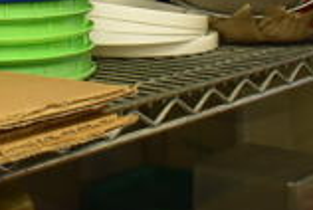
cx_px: -113
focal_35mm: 104
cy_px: -164
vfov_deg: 12.2
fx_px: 906
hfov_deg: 18.1
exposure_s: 1/125
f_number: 3.5
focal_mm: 18
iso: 1100
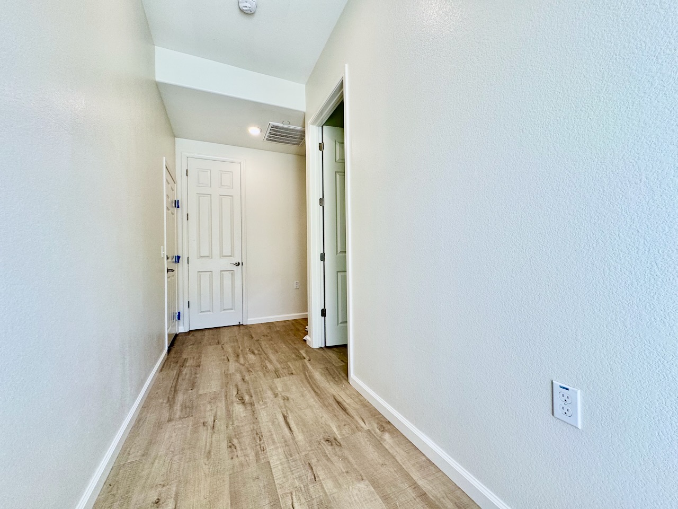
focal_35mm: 14
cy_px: 254
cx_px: 339
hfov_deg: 102.1
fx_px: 274
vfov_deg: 85.7
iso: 80
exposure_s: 1/120
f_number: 2.2
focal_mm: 2.22
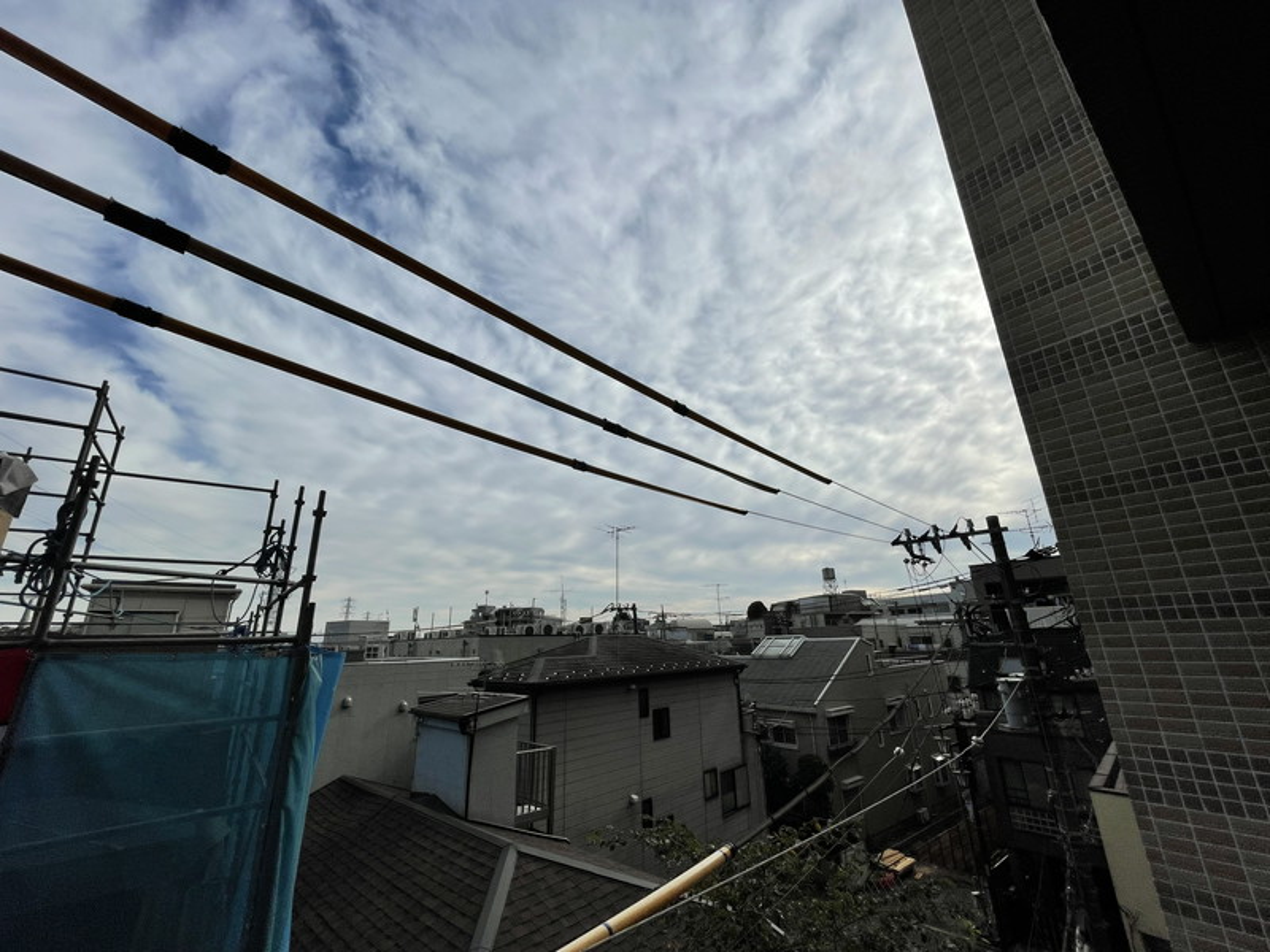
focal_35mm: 14
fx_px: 514
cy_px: 476
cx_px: 635
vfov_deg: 85.7
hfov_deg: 102.1
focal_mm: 1.55
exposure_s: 1/3425
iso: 25
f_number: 2.4
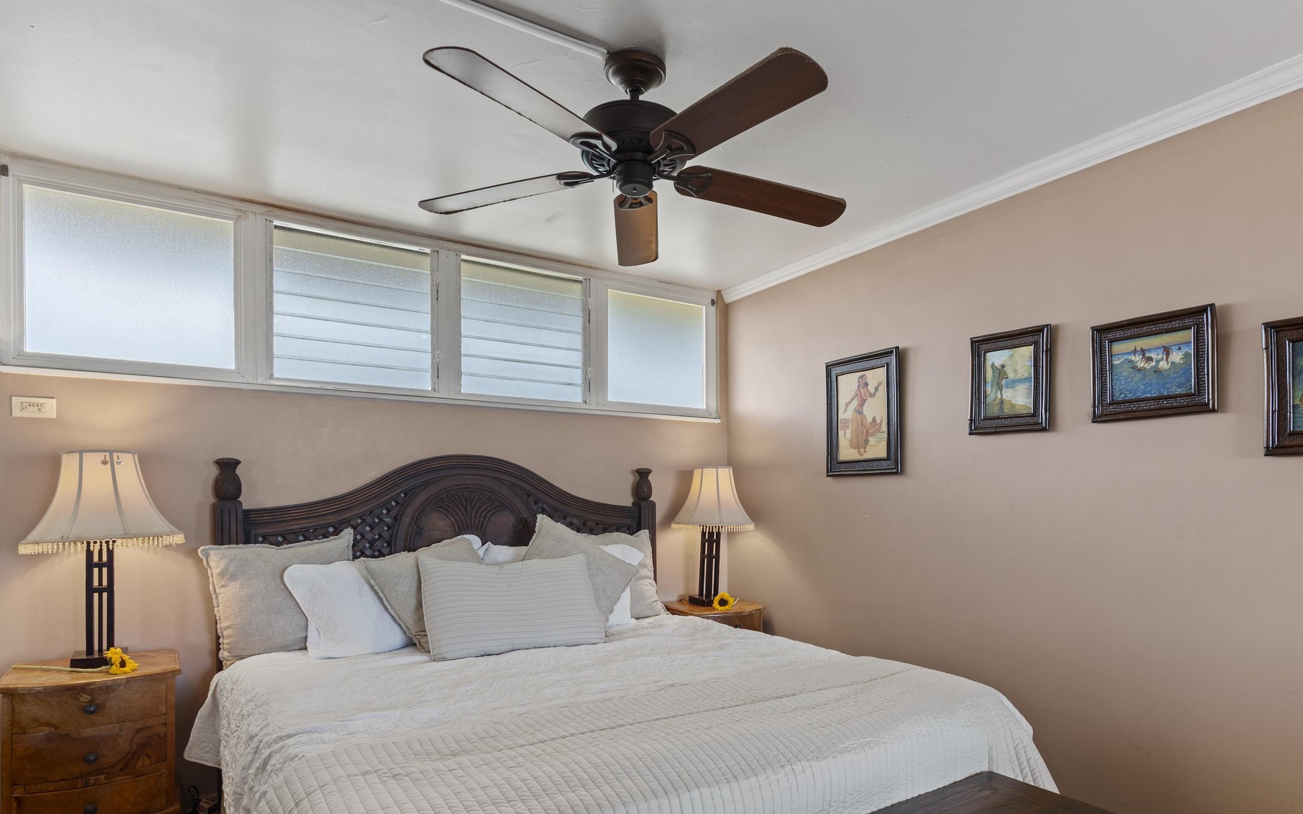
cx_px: 703
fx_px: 746
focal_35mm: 21
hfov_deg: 82.1
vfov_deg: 56.7
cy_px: 502
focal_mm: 17
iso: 100
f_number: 8
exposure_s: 1/2
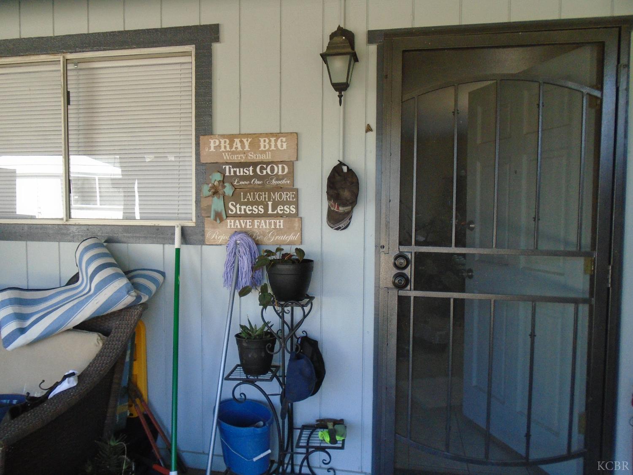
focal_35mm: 26
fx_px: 475
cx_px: 316
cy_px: 238
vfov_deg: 53.1
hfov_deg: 67.3
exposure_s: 1/160
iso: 250
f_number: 3.2
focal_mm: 4.6
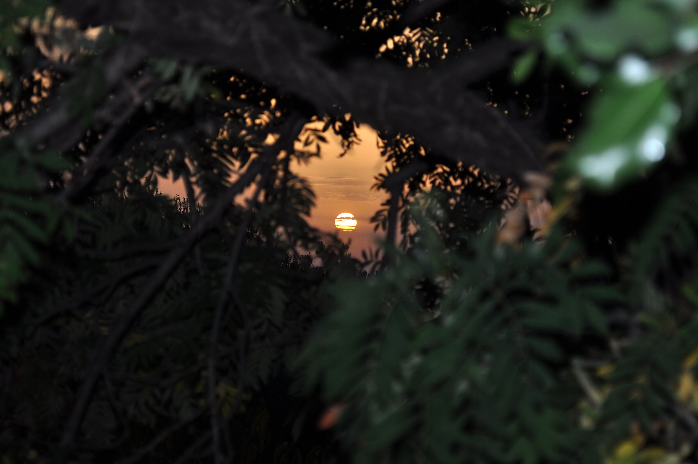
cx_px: 349
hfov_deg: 17.1
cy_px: 232
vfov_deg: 11.4
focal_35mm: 120
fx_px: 2324
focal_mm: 80
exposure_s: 1/200
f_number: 6.3
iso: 200
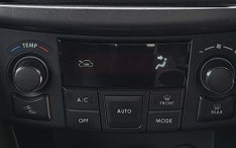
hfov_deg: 23.8
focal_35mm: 87
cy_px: -14
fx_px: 559
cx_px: 138
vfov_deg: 14.6
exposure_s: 1/100
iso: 50
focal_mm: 5.23
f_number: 1.8
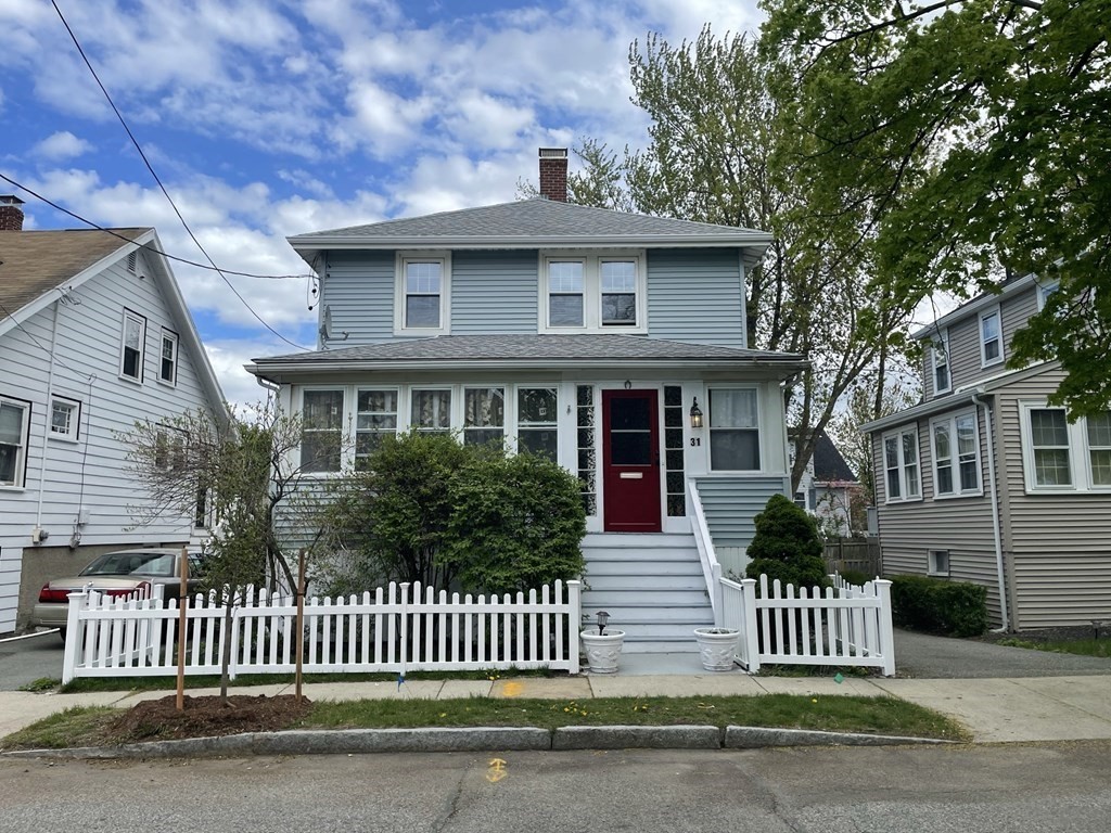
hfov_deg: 67.3
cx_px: 556
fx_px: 834
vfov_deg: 53.1
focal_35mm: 26
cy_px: 416
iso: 32
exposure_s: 1/2681
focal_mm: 4.2
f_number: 1.6
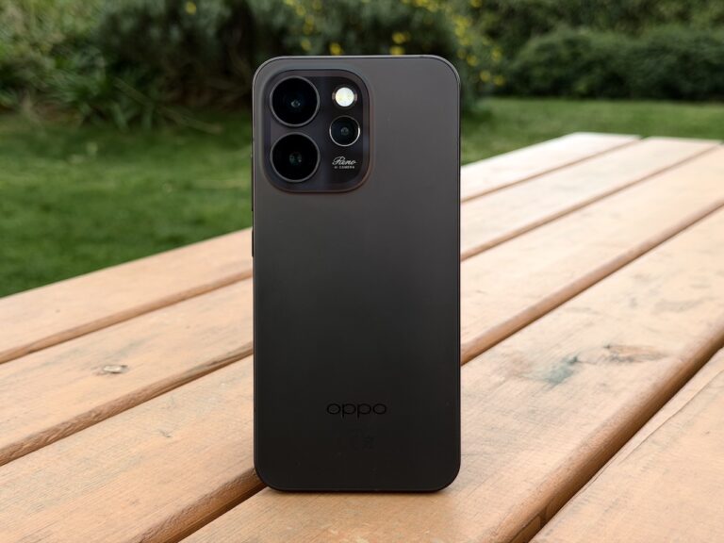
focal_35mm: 48
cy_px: 272
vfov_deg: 30.3
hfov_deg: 39.7
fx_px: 1004
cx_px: 362
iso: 64
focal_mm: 6.76
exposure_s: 1/121
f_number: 1.78
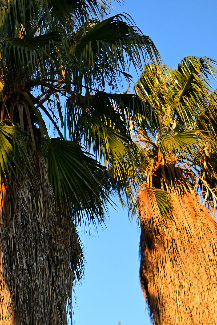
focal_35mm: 86
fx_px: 777
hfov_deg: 15.8
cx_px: 42
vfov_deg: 23.7
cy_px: 184
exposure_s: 1/3200
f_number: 1.4
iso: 200
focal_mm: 33
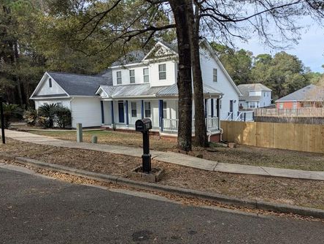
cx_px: 177
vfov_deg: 51.3
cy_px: 137
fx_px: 253
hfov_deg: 65.1
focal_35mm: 27
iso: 46
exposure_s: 1/1272
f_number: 1.85
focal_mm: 6.81
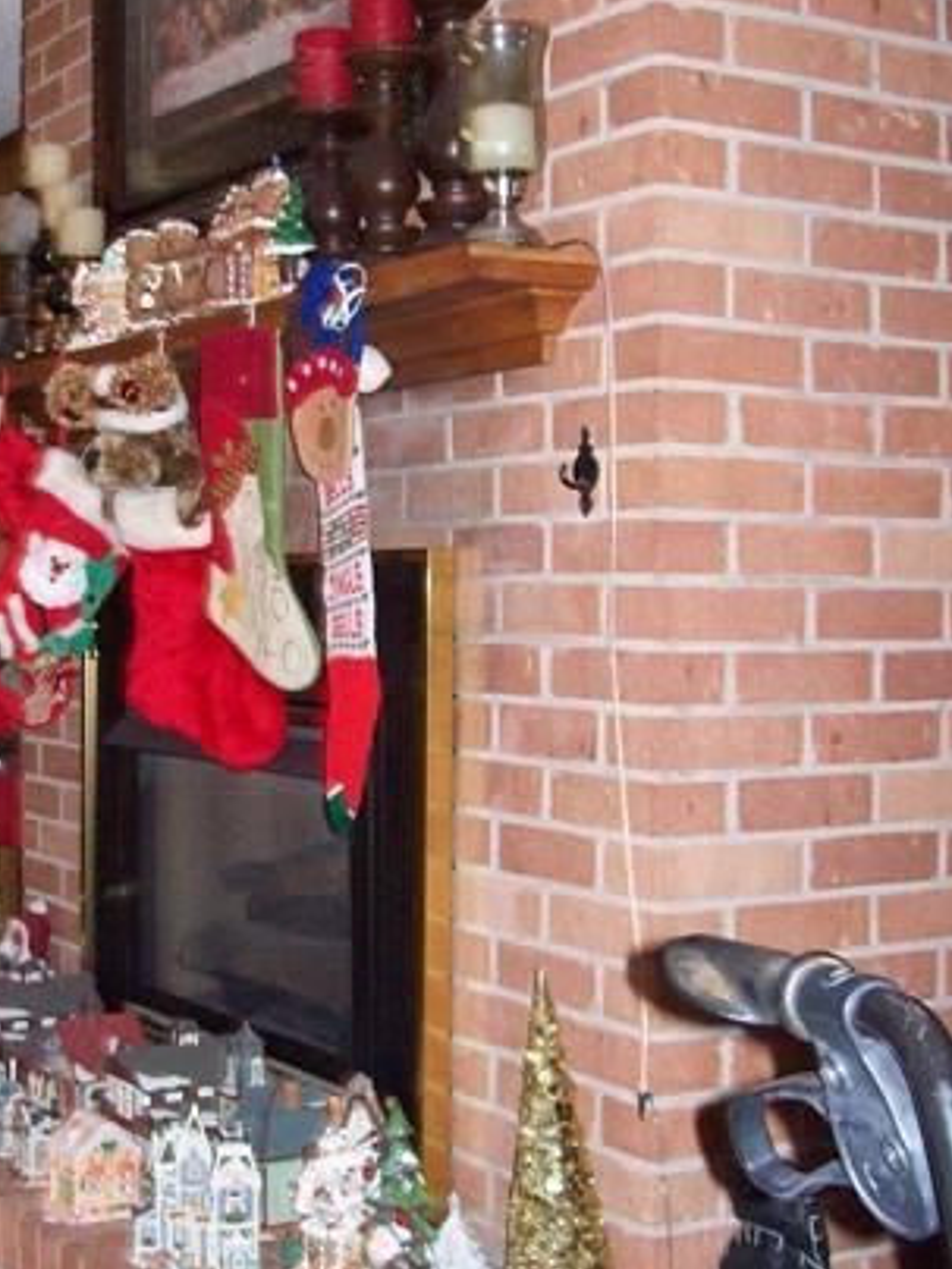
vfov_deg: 33.8
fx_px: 2090
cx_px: 352
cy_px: 594
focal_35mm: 57
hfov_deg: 25.6
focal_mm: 6
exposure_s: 1/64
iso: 200
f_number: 2.7
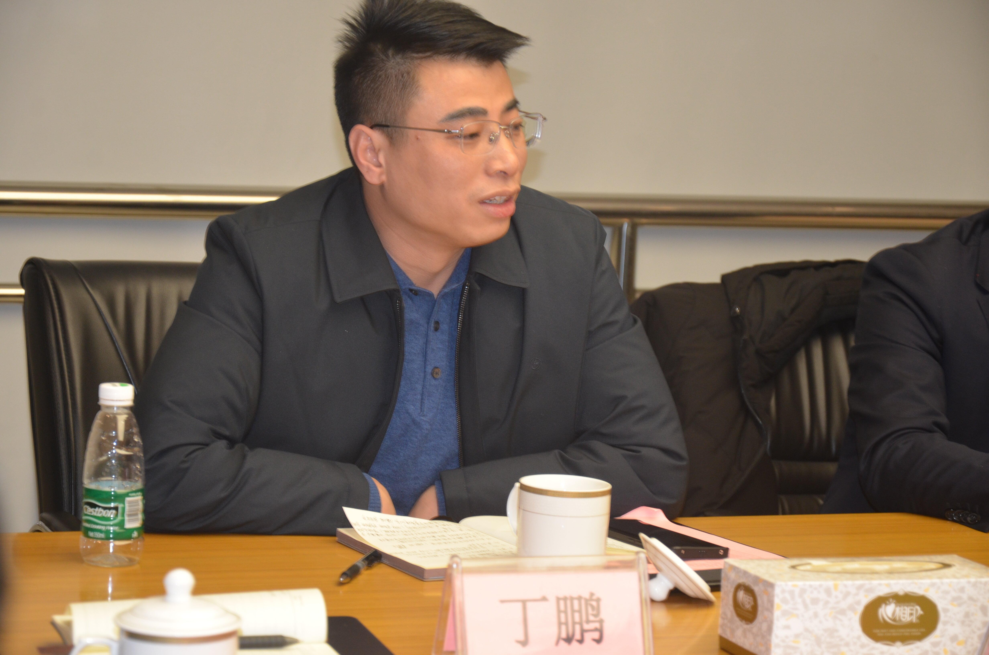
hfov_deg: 19.5
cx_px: 494
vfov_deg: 13.0
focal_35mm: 105
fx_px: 2879
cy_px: 328
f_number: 5.3
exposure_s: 1/60
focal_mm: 70
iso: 560
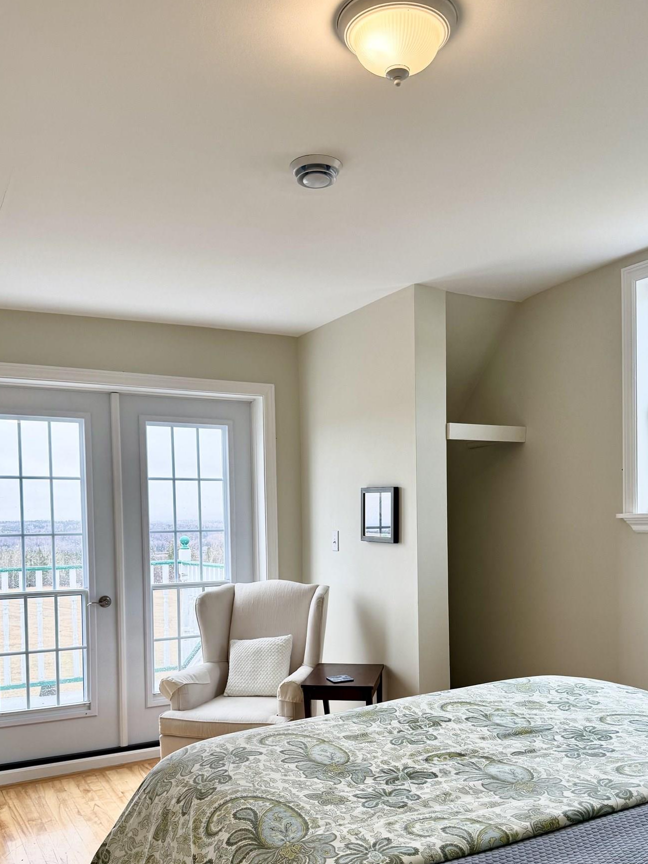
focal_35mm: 32
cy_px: 548
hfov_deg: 44.1
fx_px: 799
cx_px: 348
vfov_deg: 56.0
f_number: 1.78
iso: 100
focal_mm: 6.76
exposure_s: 1/246
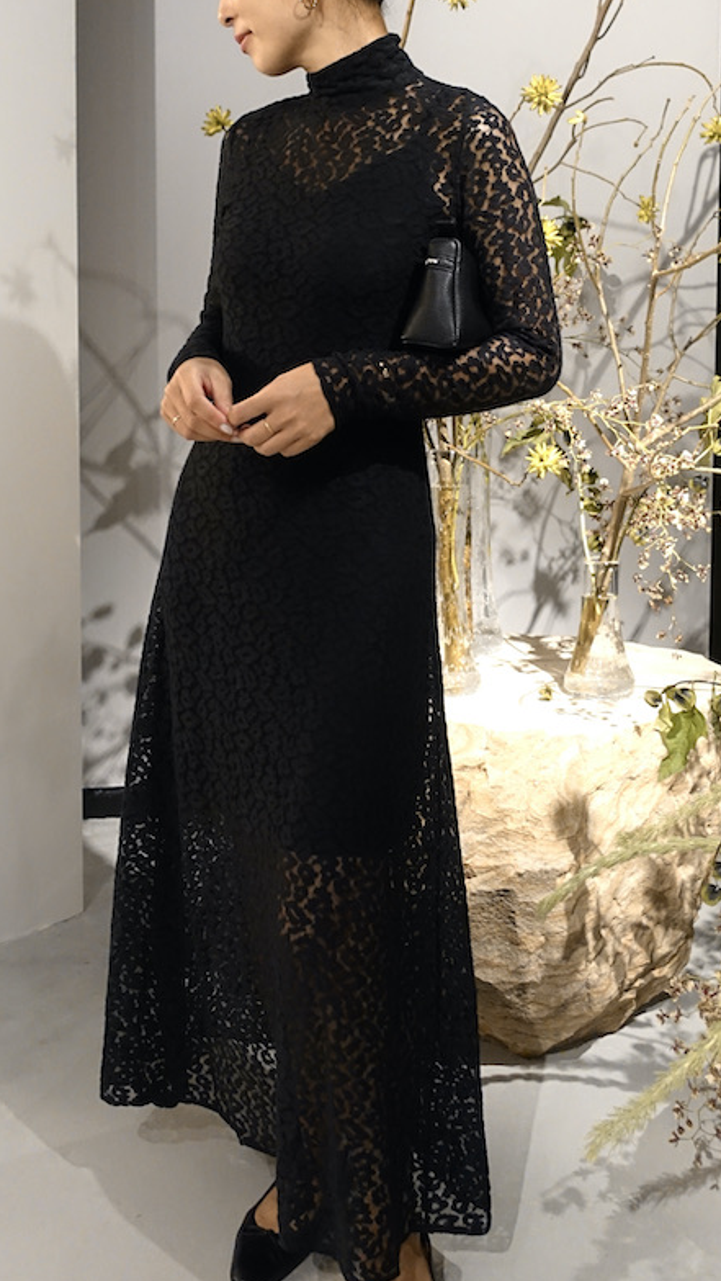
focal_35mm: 26
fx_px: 883
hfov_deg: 44.3
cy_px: 656
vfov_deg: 71.9
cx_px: 423
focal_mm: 8.98
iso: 1250
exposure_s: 1/125
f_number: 2
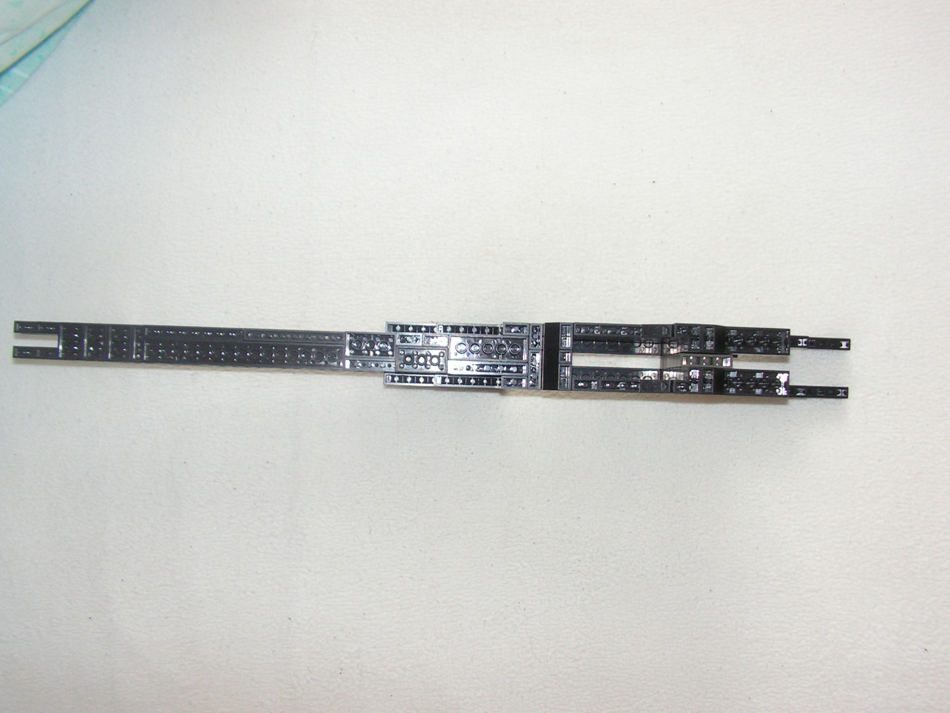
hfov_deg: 47.9
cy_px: 358
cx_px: 482
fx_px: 1071
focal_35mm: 39
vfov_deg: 36.8
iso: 200
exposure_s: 1/40
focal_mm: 6.4
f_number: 3.2
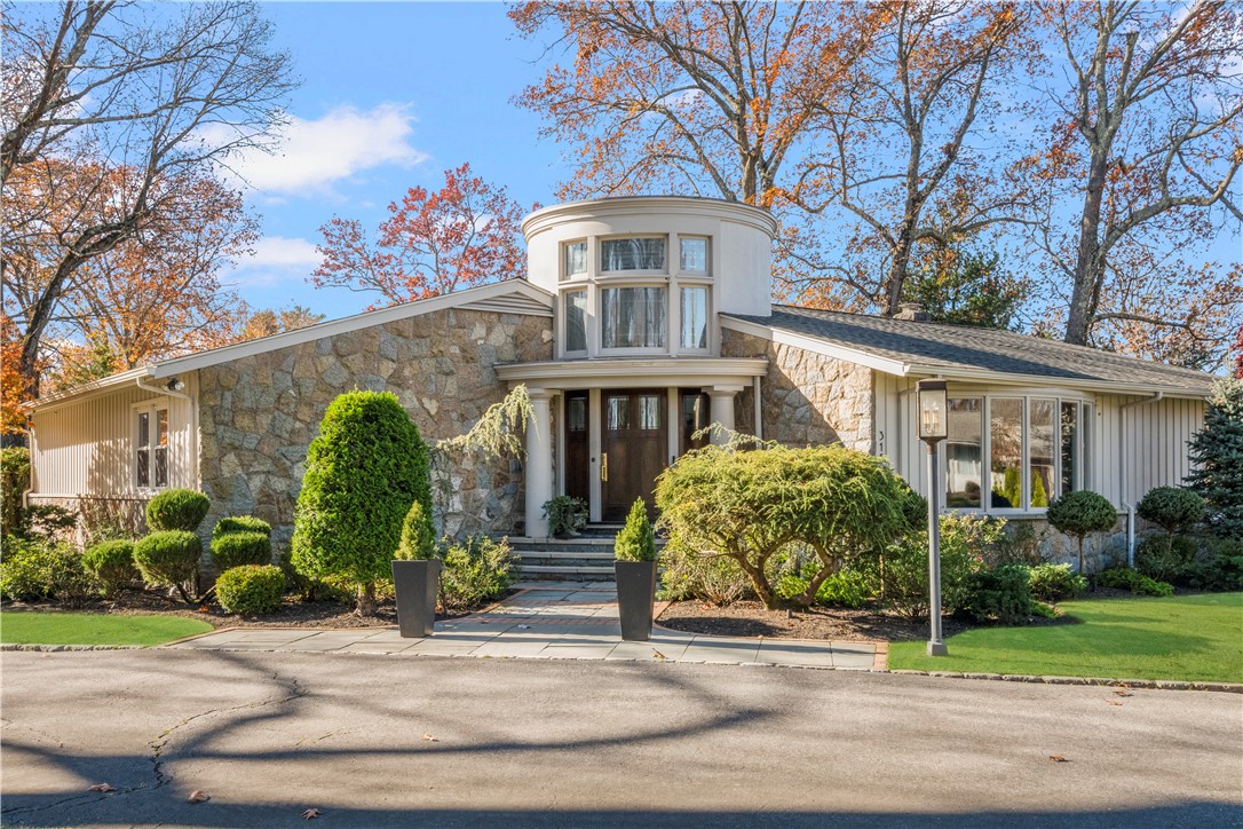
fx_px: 1139
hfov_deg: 57.2
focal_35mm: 33
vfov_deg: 40.0
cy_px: 414
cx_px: 622
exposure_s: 1/125
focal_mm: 22
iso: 400
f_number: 14
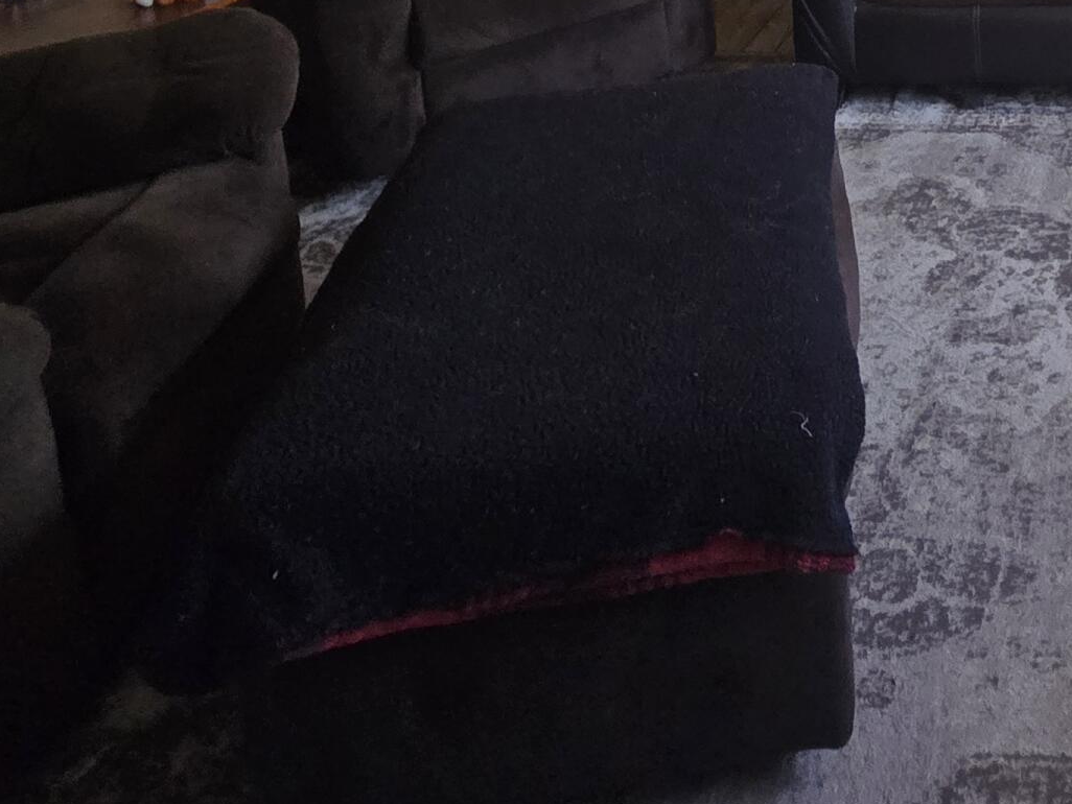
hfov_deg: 43.6
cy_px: -304
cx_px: 1011
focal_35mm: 38
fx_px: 1177
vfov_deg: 28.8
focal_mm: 2.2
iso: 200
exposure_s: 1/60
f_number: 2.2
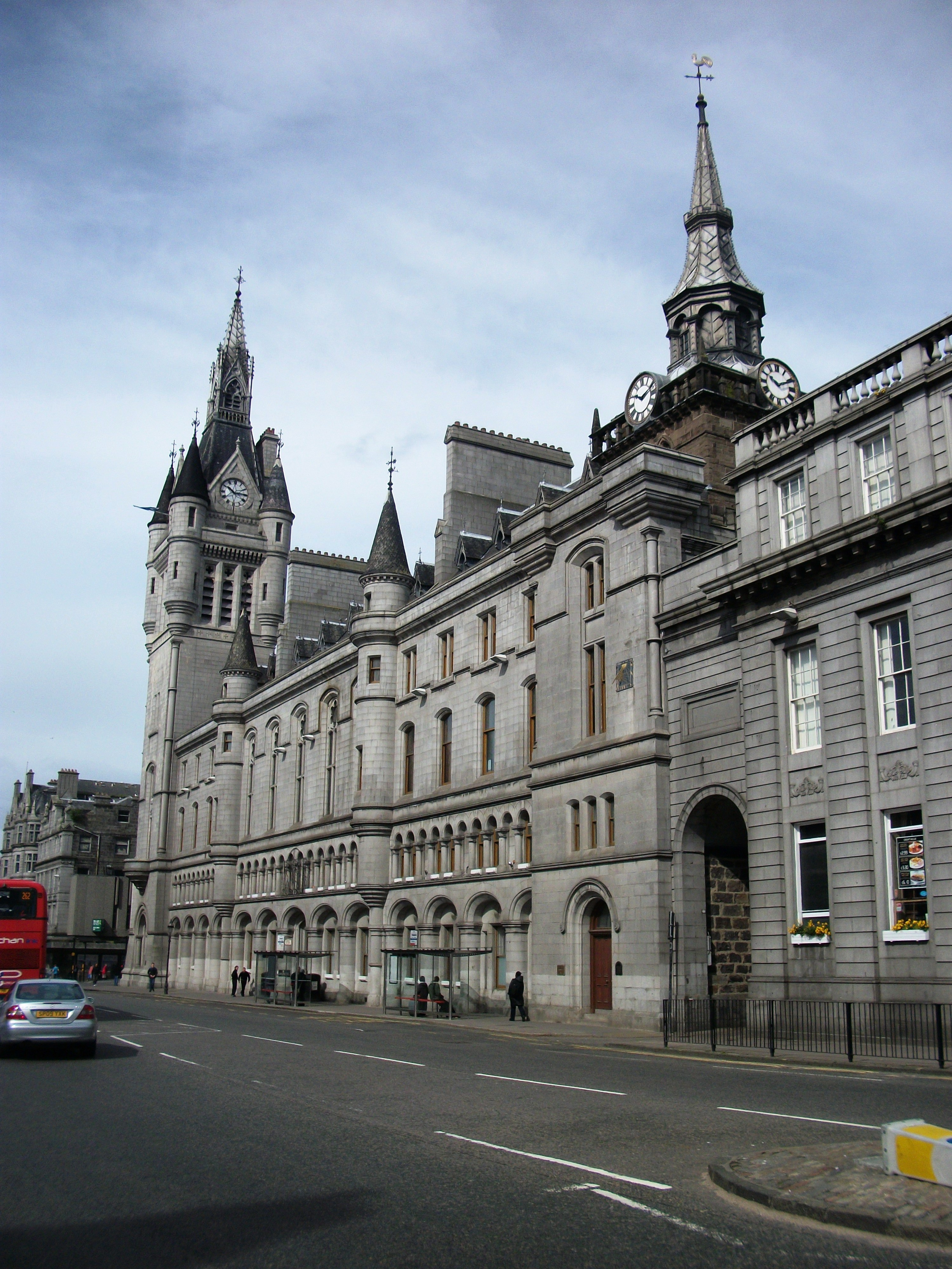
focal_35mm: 32
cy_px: 634
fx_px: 1173
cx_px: 476
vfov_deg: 56.8
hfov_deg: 44.2
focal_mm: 5.7
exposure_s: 1/250
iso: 80
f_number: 8.8
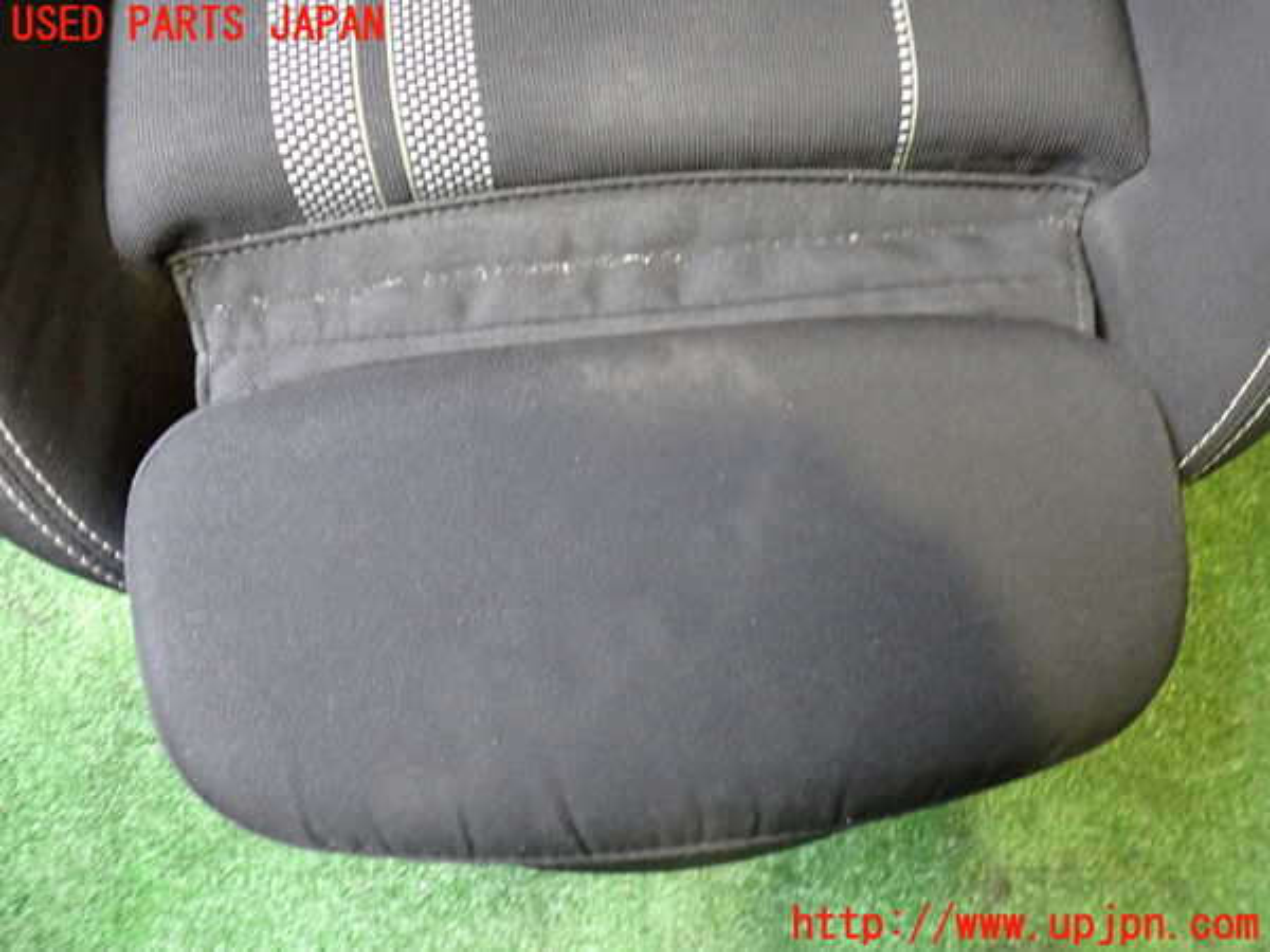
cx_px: 635
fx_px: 1101
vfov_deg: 46.8
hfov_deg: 60.0
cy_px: 476
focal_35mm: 30
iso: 640
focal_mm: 5.4
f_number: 2.3
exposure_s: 1/30
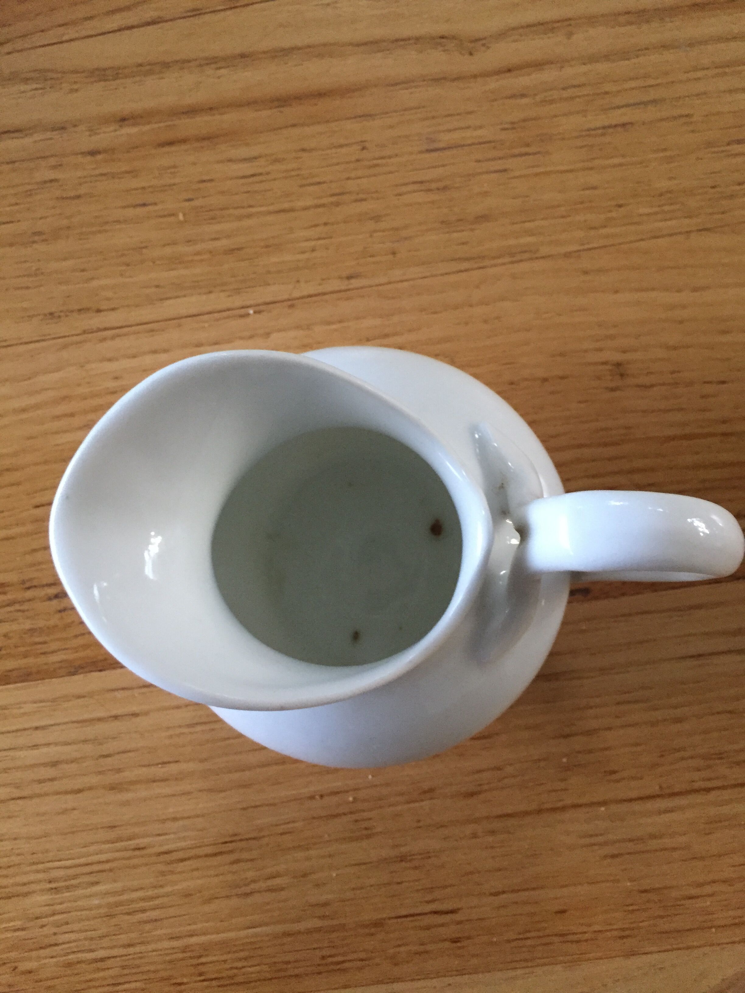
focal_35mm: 29
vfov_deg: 61.7
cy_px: 496
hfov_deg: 48.2
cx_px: 372
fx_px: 832
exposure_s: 1/33
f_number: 2.2
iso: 250
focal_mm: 4.15
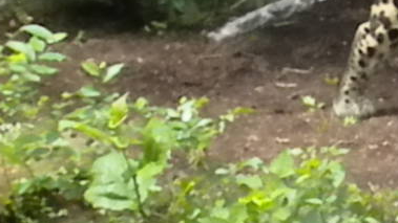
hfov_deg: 12.1
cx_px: 580
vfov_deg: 7.1
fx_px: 1794
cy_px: 120
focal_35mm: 170
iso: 640
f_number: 10
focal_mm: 6.6
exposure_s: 1/82.5
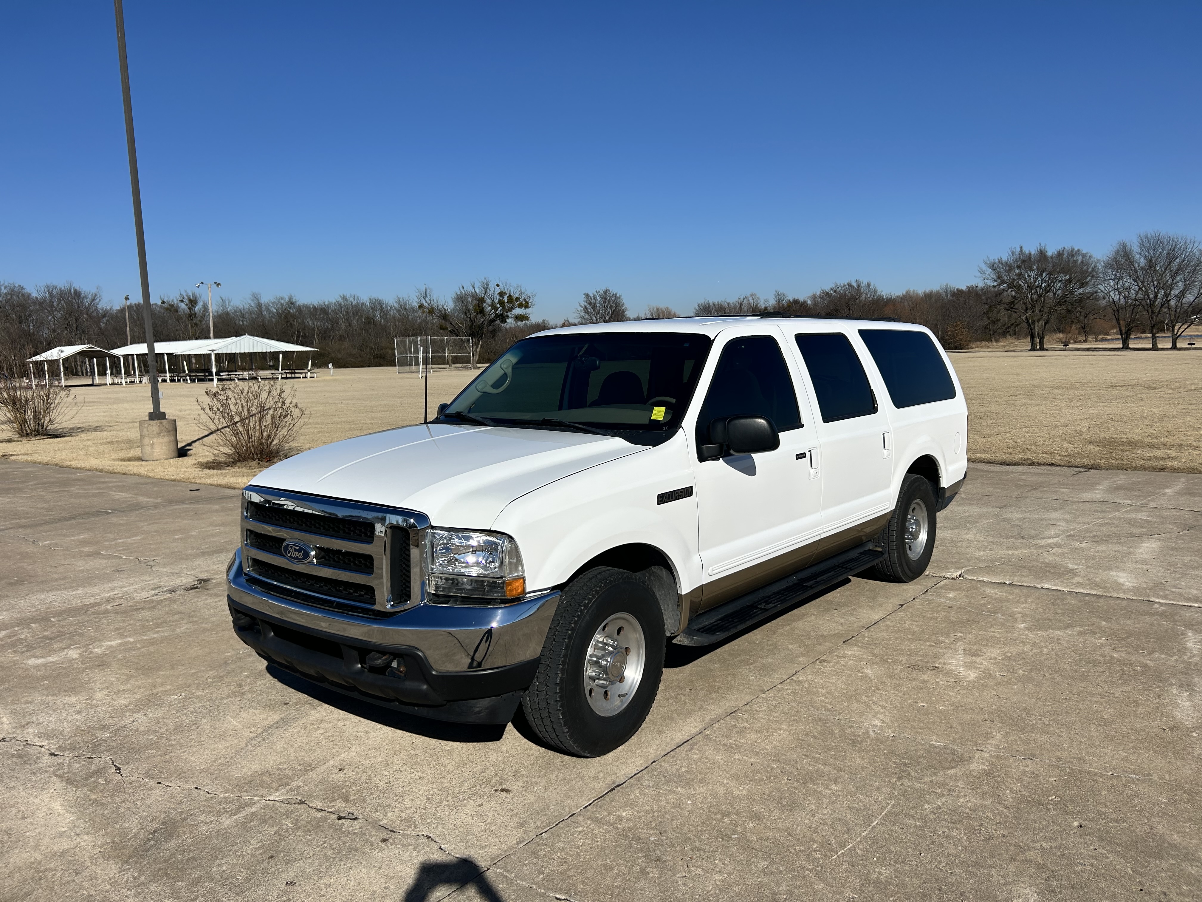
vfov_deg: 53.1
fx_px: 903
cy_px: 451
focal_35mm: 26
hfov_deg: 67.3
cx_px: 601
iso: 50
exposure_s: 1/9434
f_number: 1.5
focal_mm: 5.7
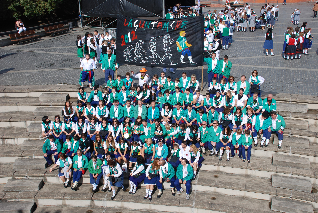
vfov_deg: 34.4
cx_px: 159
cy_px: 106
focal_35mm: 39
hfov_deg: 49.5
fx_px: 345
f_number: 8
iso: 100
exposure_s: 1/250
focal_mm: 26
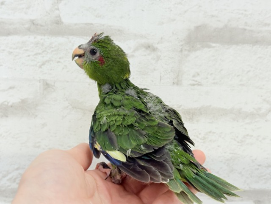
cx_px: 136
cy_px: 102
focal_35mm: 52
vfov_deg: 28.0
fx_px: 407
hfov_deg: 36.8
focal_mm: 5.96
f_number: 1.6
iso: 80
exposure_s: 1/100
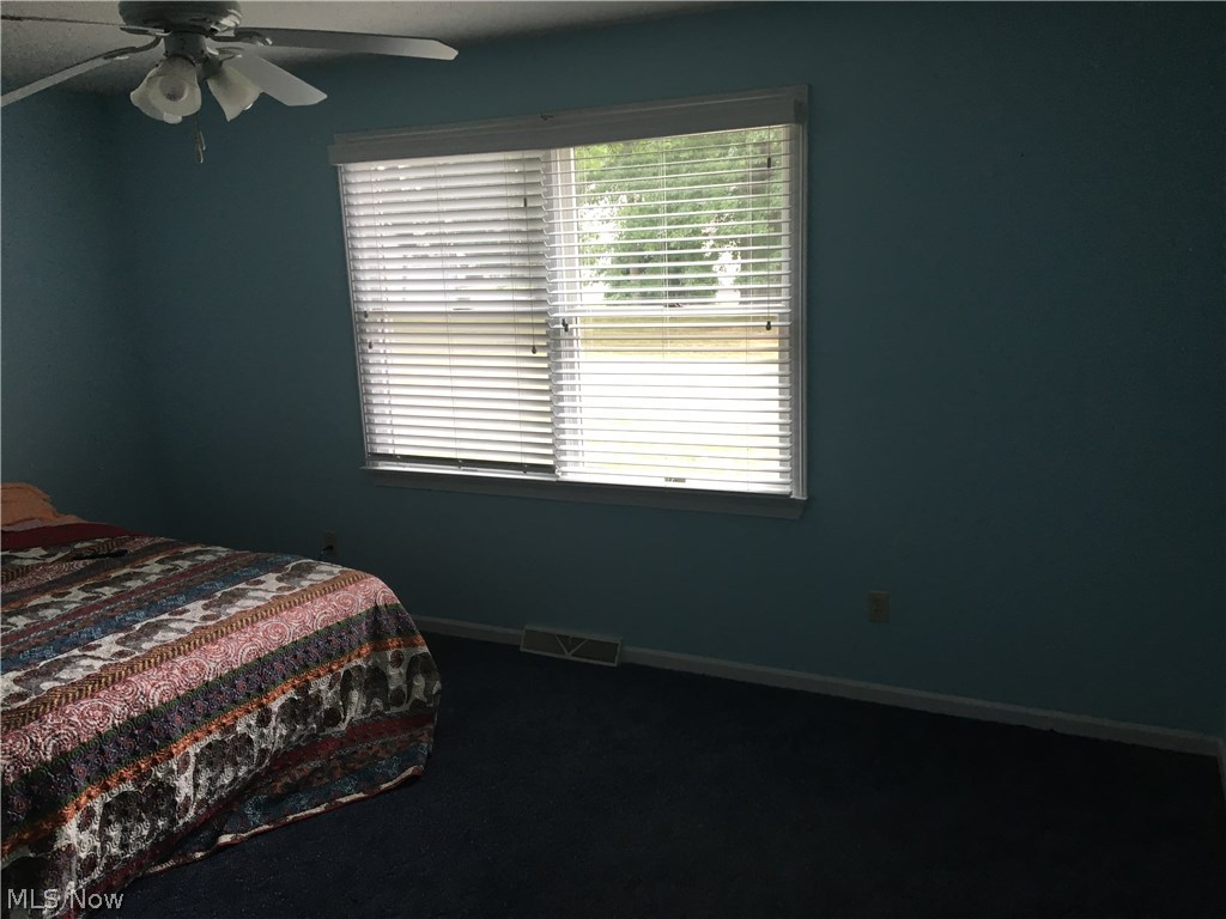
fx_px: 1027
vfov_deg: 48.2
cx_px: 613
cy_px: 460
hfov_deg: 61.7
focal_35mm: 29
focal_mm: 4.15
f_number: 2.2
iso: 32
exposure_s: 1/30
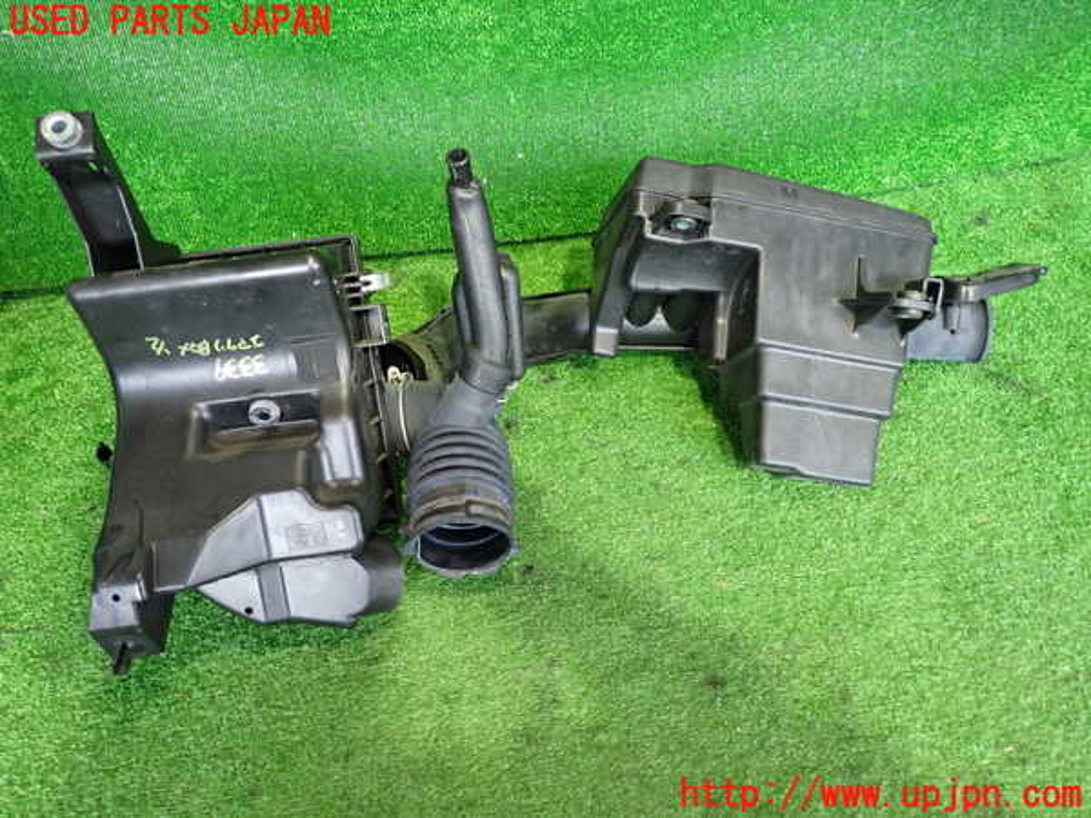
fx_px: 788
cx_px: 546
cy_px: 409
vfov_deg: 54.9
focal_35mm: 25
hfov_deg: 69.4
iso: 500
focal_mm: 4.5
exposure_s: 1/30
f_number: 2
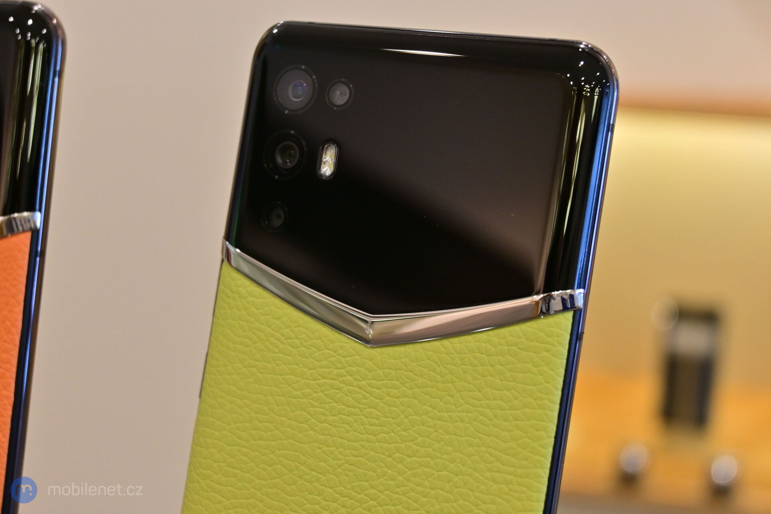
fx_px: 1317
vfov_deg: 22.1
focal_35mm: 62
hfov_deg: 32.6
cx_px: 386
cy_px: 257
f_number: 5.6
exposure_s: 1/60
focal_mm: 41
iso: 900
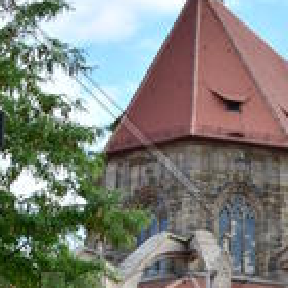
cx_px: 324
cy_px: 321
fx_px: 1883
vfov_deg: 8.7
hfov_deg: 8.7
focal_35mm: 200
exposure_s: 1/320
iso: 200
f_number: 9
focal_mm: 38
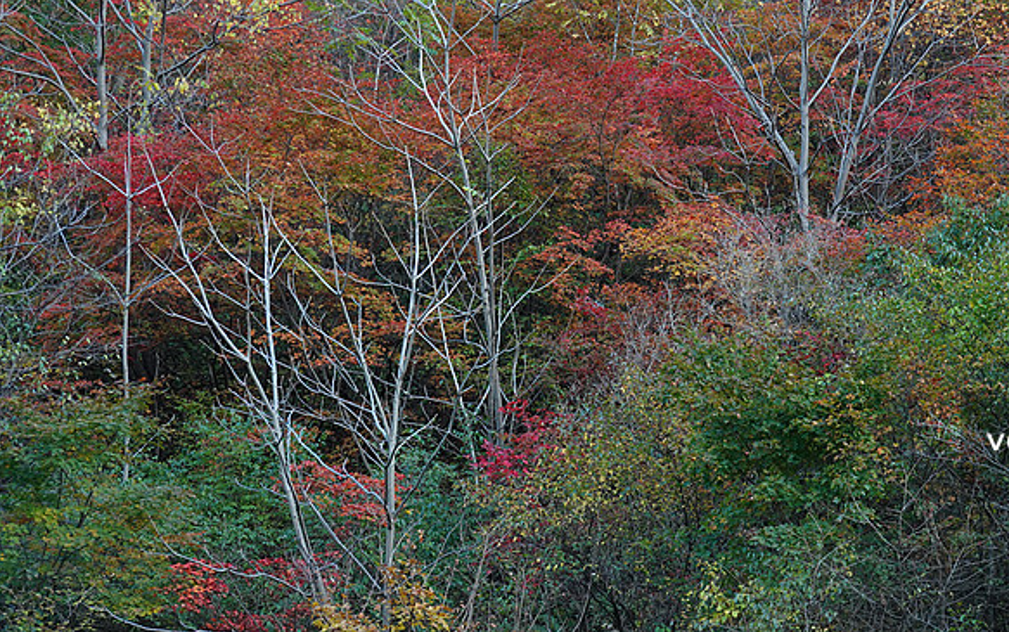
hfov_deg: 21.8
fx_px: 2614
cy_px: 231
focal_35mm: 95
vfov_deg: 13.8
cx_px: 654
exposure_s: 1/80
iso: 250
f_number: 4
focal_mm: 24.84
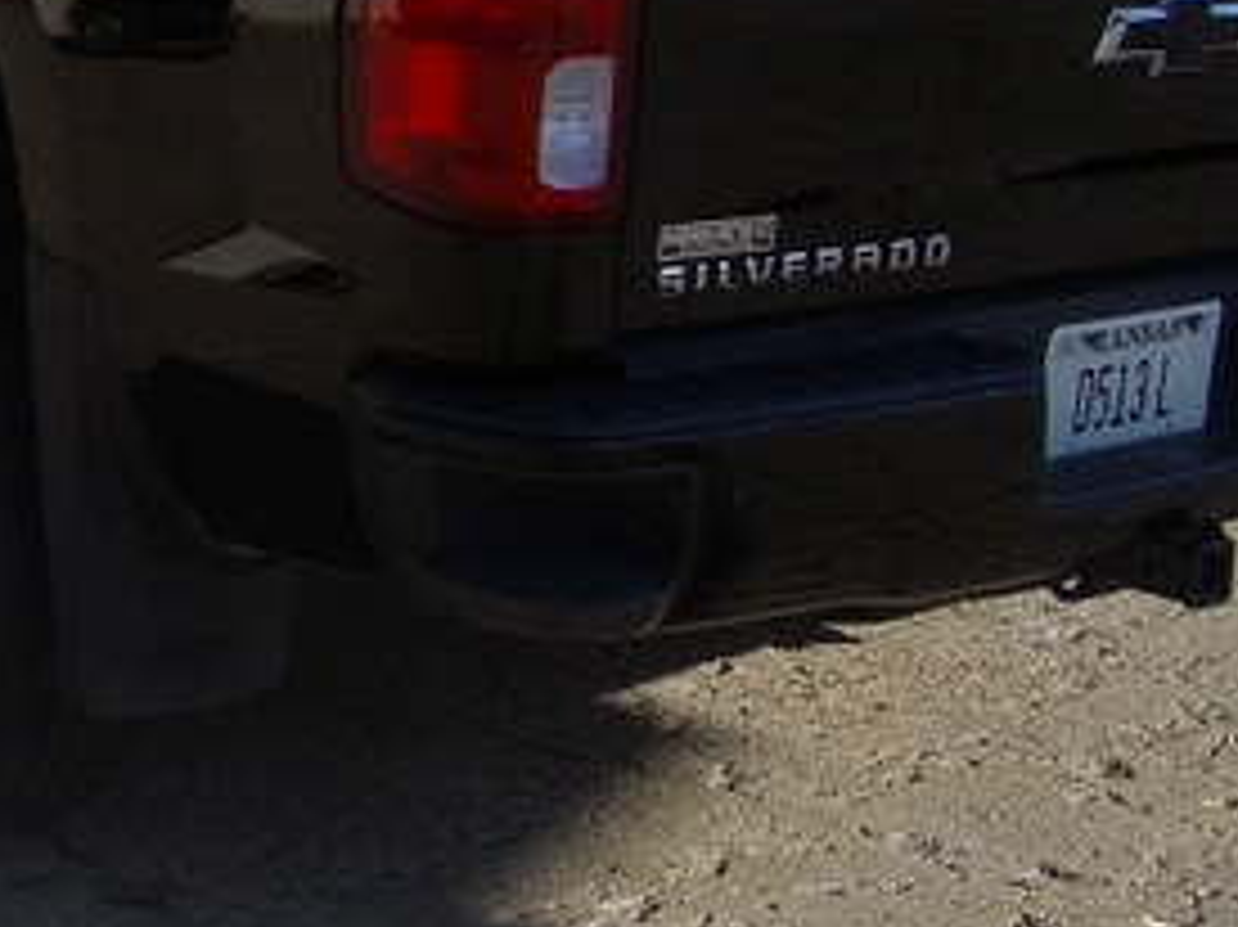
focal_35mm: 102
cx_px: -95
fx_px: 3646
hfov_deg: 18.6
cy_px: 130
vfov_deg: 14.4
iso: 50
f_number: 2.6
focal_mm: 5.8
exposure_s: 1/500
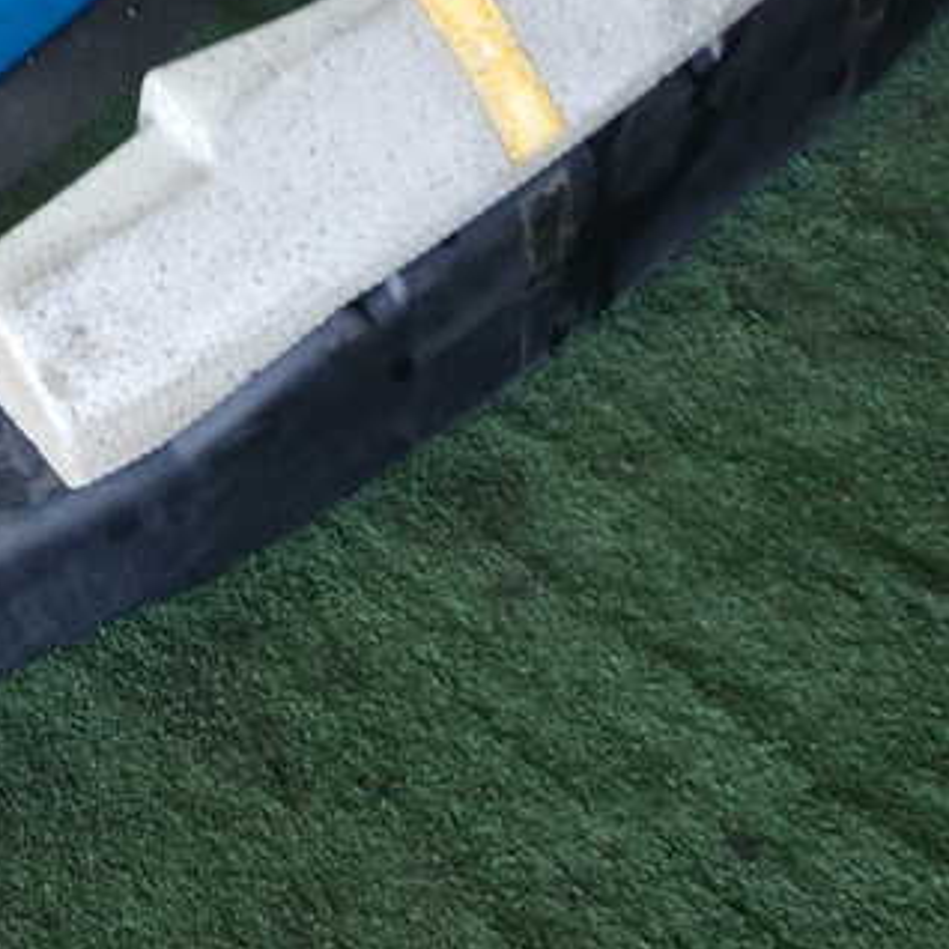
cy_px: 504
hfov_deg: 32.0
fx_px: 1551
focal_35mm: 50
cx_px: 60
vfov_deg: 34.0
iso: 200
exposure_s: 1/50
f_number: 2.3
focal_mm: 5.4
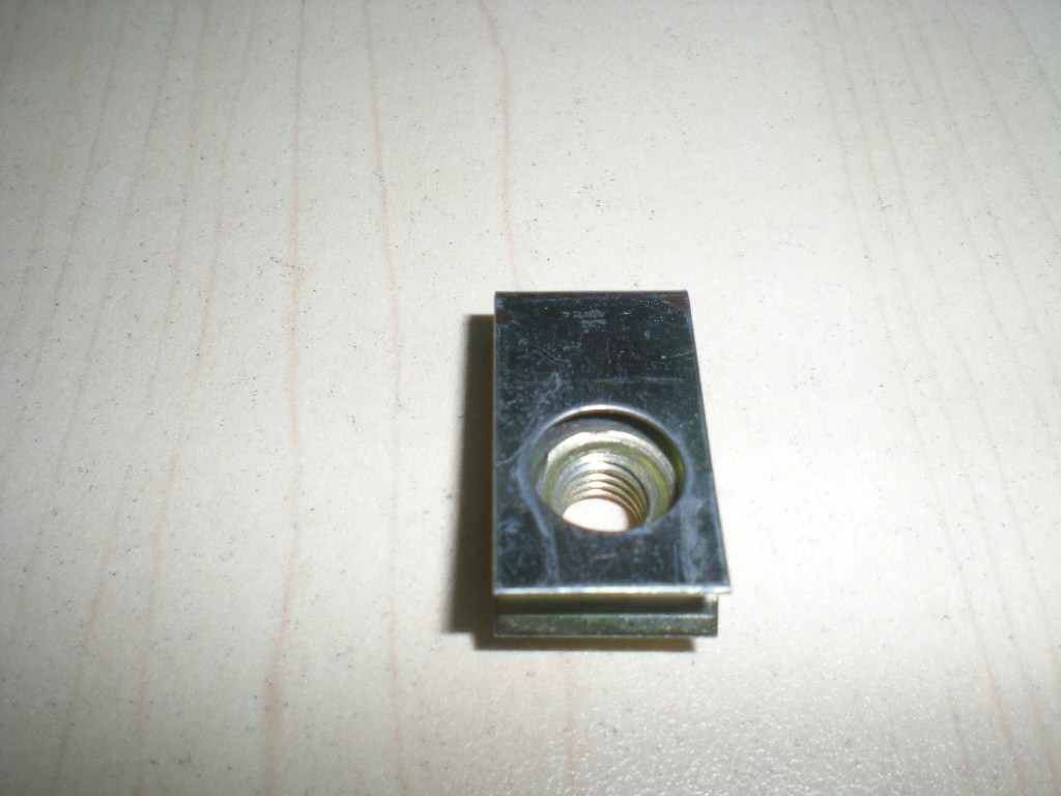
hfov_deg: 49.0
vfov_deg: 37.7
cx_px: 530
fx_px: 1165
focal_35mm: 38
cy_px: 398
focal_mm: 6.3
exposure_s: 1/60
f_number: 4.6
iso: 100
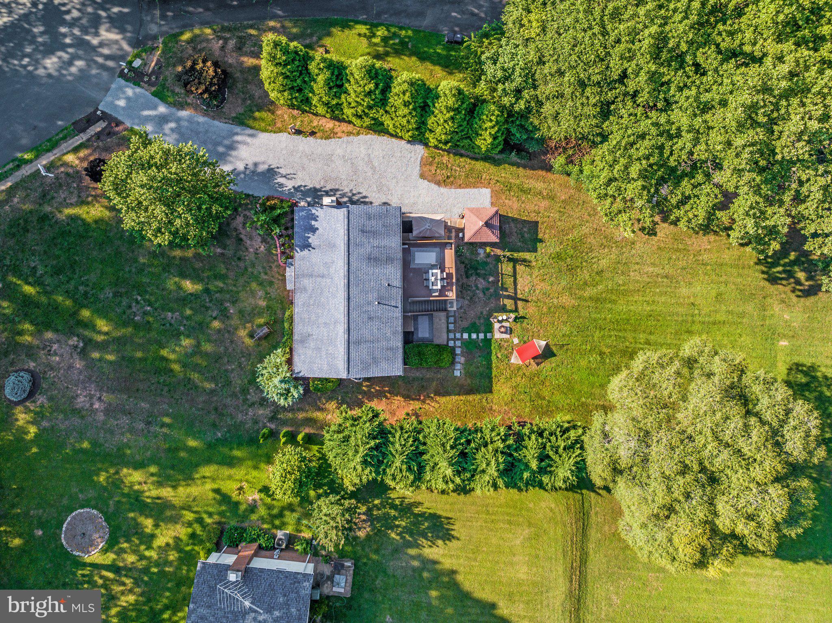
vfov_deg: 56.8
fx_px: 576
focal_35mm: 24
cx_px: 416
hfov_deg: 71.6
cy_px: 312
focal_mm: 12.29
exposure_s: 1/80
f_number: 4
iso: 100
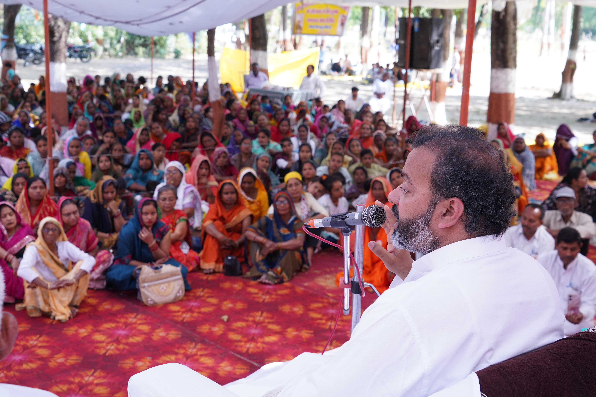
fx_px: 828
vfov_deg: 27.0
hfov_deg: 39.6
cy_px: 185
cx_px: 282
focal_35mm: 50
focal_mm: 45
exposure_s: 1/100
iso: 500
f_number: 6.3
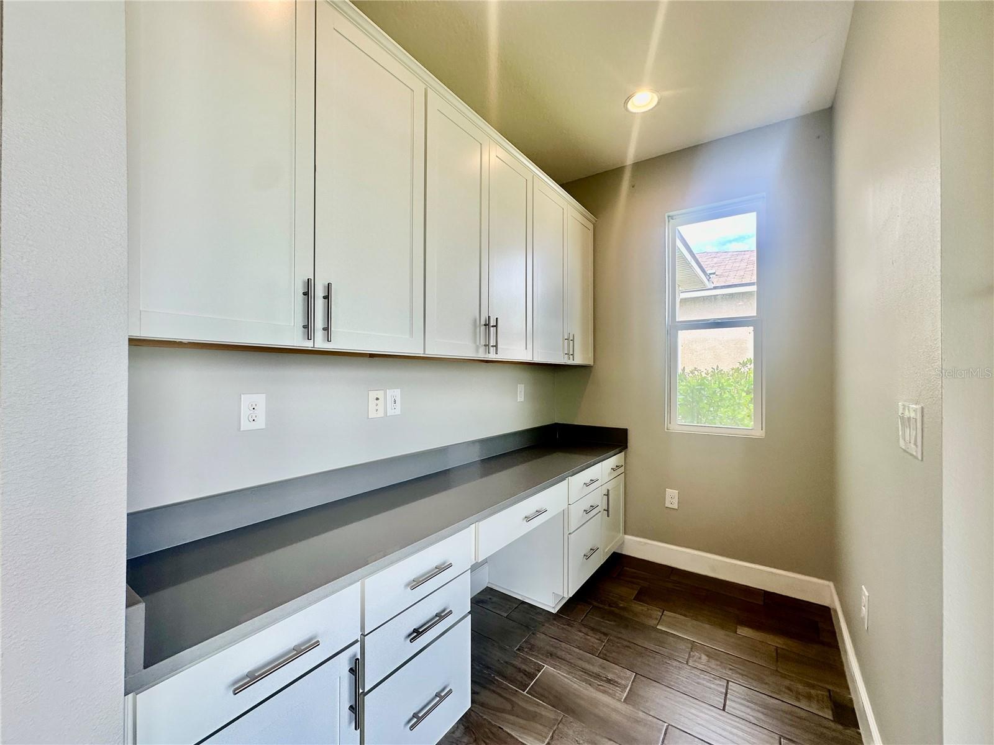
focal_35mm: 14
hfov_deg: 102.1
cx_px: 497
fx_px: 402
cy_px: 372
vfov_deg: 85.7
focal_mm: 2.22
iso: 50
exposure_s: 1/120
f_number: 2.2
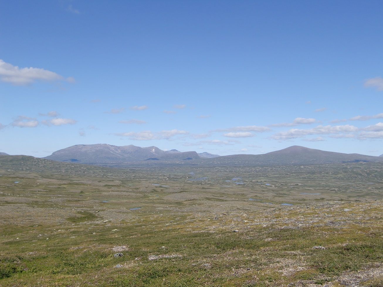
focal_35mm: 39
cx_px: 192
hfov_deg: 47.9
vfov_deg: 36.8
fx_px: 432
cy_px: 144
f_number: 8
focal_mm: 6.9
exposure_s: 1/200
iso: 64
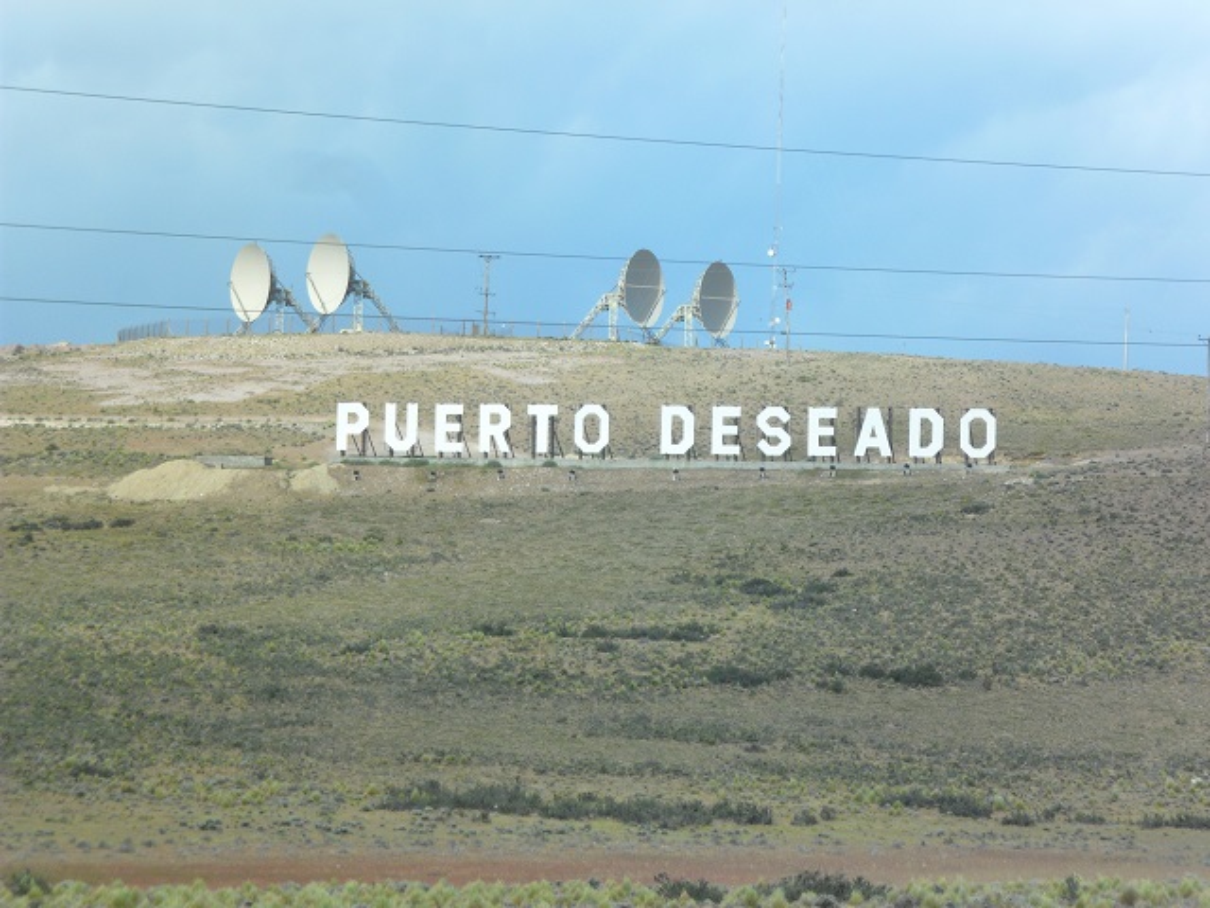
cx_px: 605
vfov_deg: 11.0
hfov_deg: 14.6
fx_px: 4719
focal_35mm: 135
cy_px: 454
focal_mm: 24.5
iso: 80
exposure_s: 1/350
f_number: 5.9
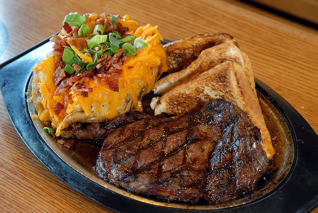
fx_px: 1194
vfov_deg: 10.2
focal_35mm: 135
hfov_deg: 15.2
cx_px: 159
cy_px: 106
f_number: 7.1
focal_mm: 90
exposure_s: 1/13
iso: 400
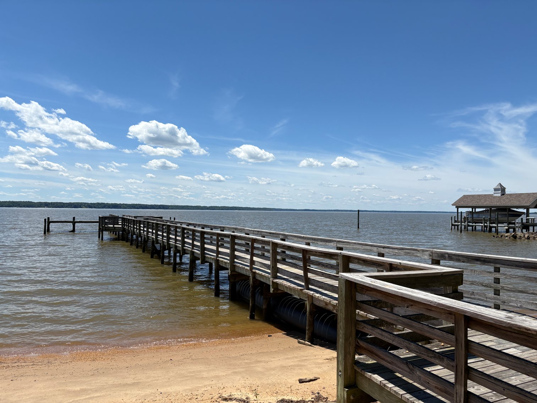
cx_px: 268
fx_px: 403
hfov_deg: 67.3
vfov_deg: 53.1
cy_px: 202
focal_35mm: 26
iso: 50
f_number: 1.6
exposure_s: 1/5814
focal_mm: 5.96
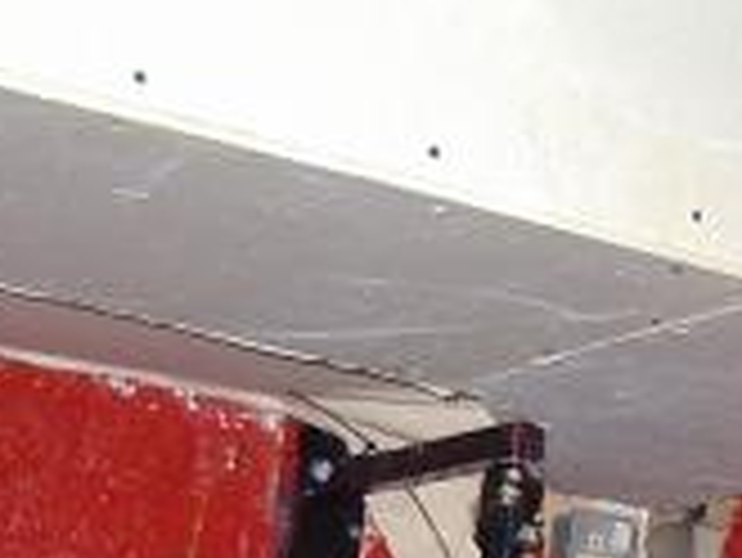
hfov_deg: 16.6
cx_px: 544
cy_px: 855
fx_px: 2531
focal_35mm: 118
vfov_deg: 12.0
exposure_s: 1/60
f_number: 2.6
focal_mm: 5.8
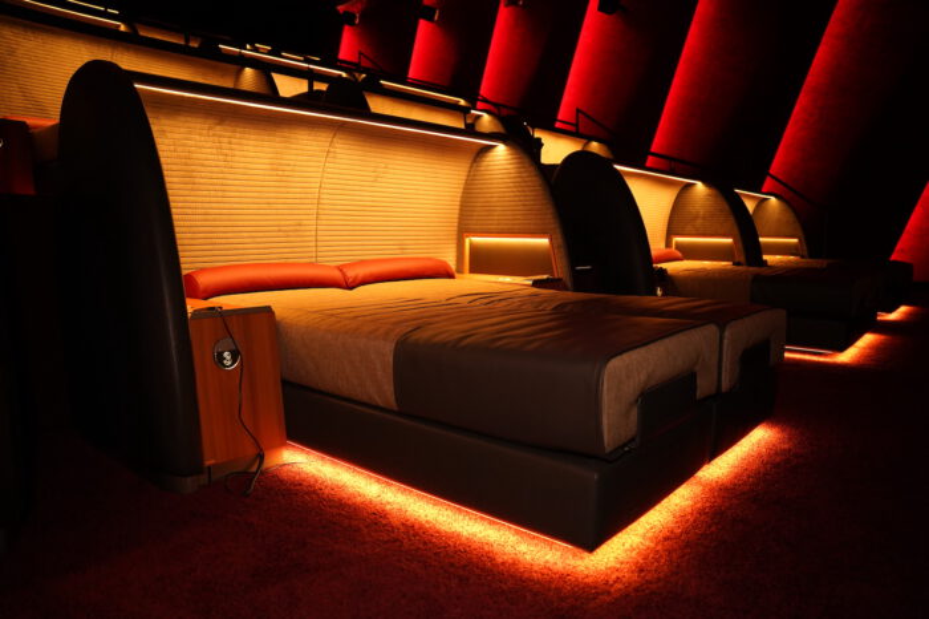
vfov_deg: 53.1
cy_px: 310
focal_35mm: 24
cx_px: 464
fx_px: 619
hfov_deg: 73.8
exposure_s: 1/100
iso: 3200
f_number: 2.8
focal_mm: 24
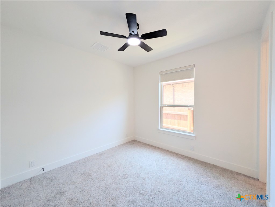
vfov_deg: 85.7
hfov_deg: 102.0
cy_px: 104
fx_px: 111
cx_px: 138
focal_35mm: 14
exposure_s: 1/120
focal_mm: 1.83
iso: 54
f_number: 2.2
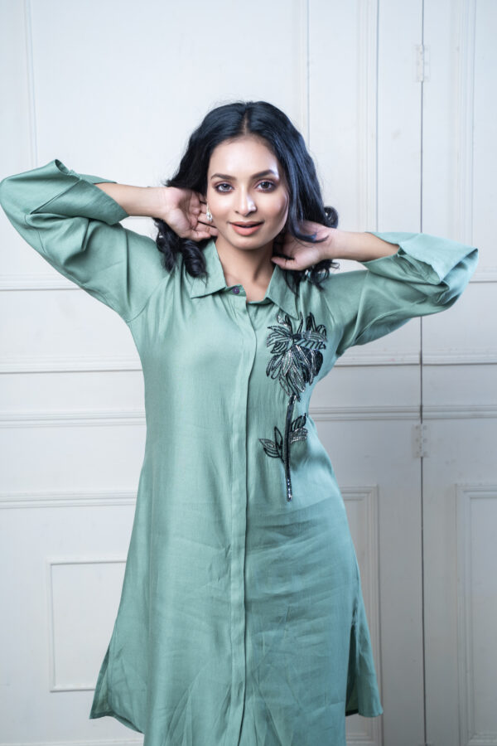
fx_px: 1305
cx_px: 248
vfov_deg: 31.9
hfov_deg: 21.6
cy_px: 373
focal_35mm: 63
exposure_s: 1/100
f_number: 7.1
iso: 160
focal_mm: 63
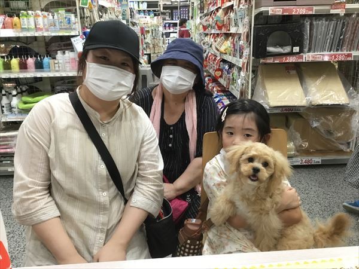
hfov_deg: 58.4
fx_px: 321
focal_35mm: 31
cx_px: 180
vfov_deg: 45.4
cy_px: 134
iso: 100
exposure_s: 1/30
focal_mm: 3.3
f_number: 2.4
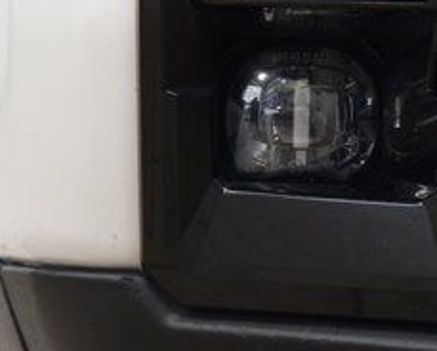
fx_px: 3563
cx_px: 389
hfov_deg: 7.0
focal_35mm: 275
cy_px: 58
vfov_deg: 5.6
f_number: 7.1
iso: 1400
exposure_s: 1/30
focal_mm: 70
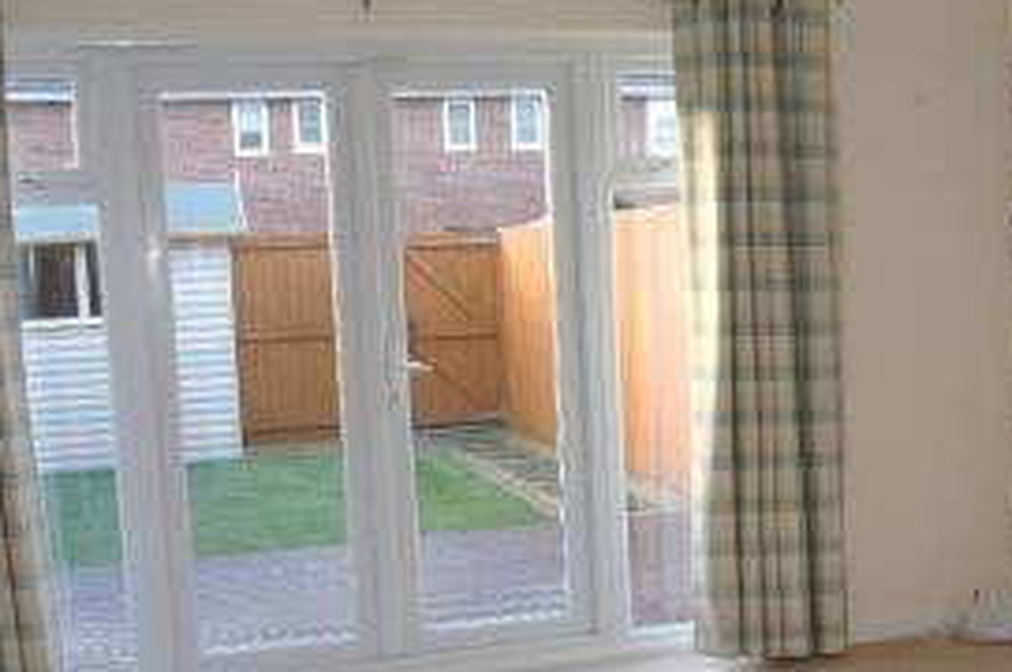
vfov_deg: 26.2
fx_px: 1432
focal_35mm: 51
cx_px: 728
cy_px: 465
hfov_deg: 38.2
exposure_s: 1/60
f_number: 3.5
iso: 220
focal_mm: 11
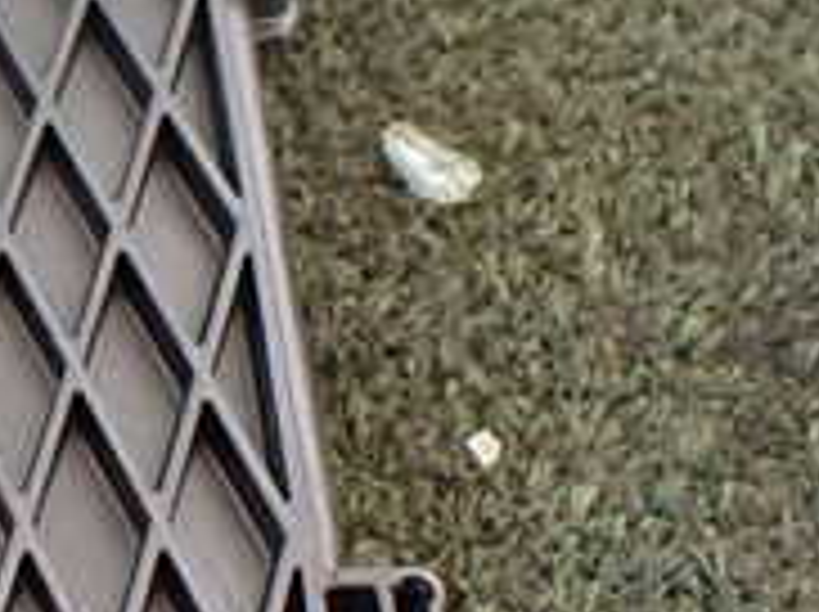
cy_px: 418
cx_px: -328
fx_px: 2339
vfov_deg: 14.9
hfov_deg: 18.1
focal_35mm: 99
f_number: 2.3
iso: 800
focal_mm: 5.4
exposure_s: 1/40
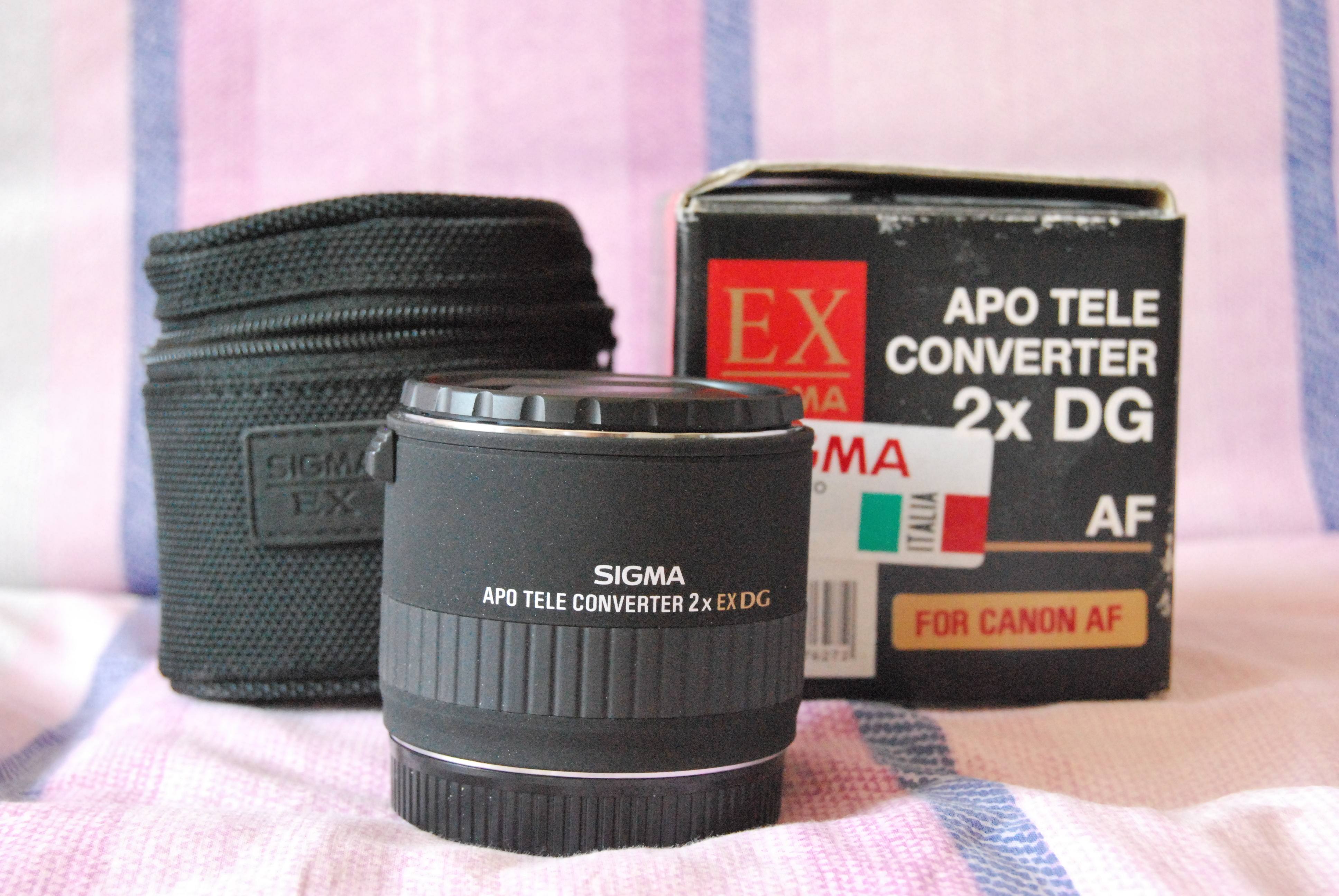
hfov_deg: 29.8
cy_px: 448
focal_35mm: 68
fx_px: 2514
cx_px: 670
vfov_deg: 20.2
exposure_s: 1/125
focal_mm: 45
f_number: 8
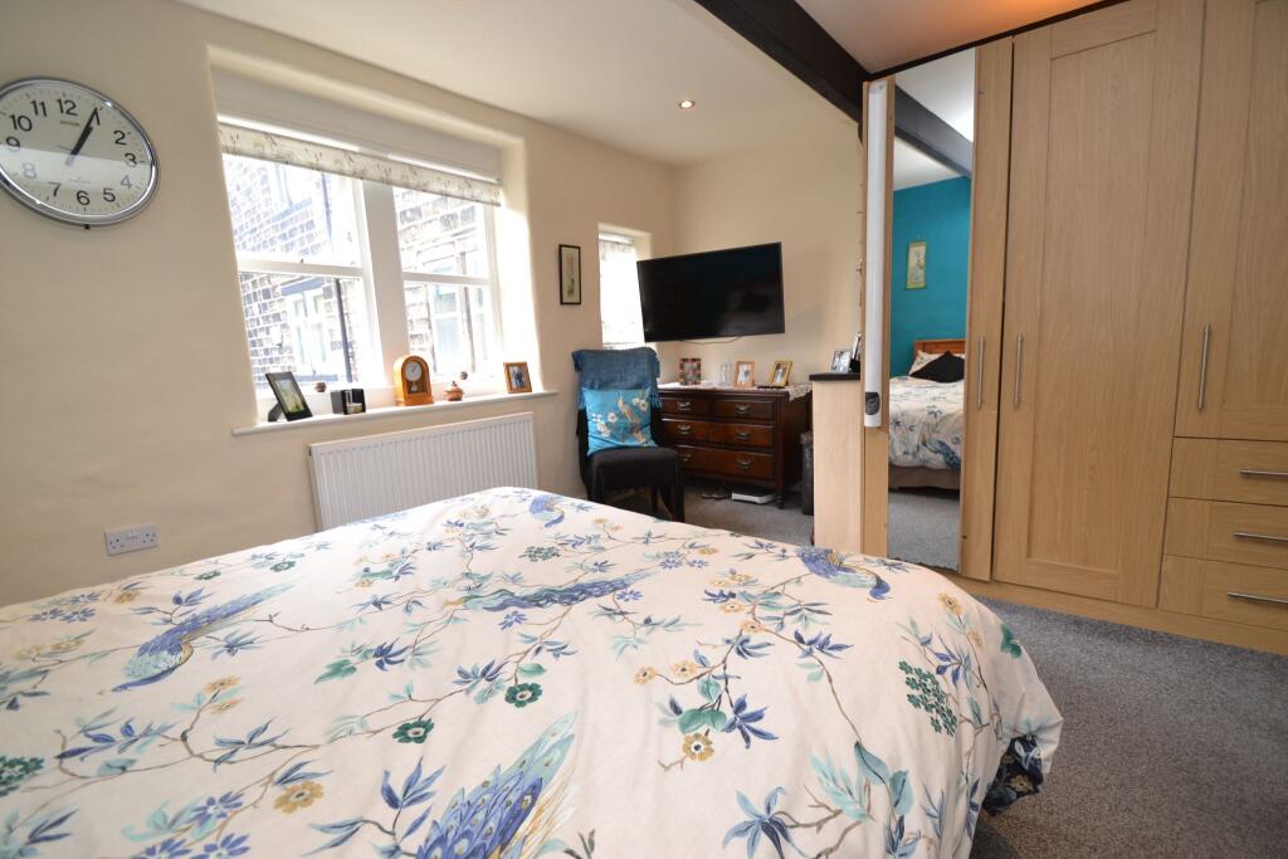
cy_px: 430
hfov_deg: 100.4
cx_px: 644
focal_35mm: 15
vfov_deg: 77.3
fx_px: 537
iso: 400
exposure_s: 1/60
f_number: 4
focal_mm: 10
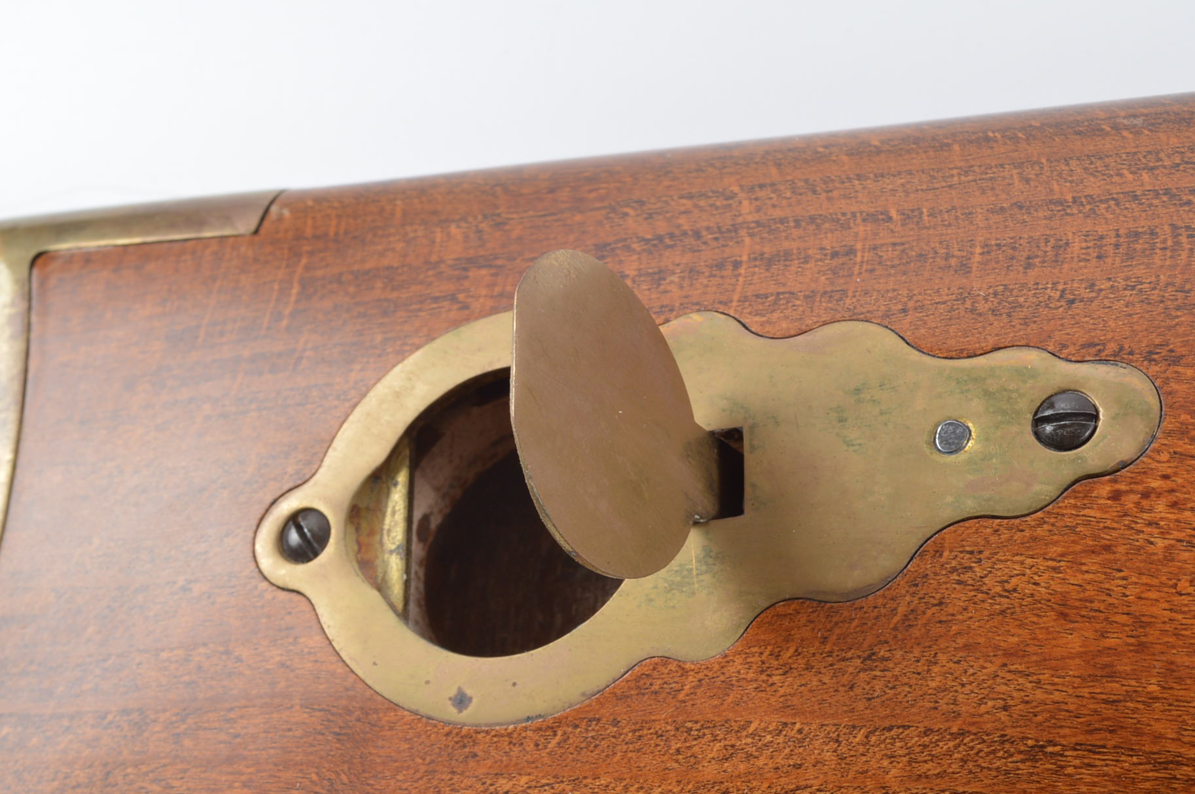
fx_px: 2786
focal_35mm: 84
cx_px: 524
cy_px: 601
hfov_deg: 24.2
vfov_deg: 16.1
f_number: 10
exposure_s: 1/125
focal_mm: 34
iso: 100
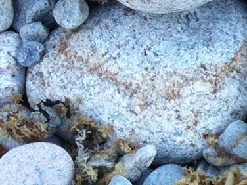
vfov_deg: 6.2
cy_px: 175
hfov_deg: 7.5
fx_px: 1720
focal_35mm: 241
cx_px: 641
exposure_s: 1/227
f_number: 2.8
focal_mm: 3.85
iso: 80
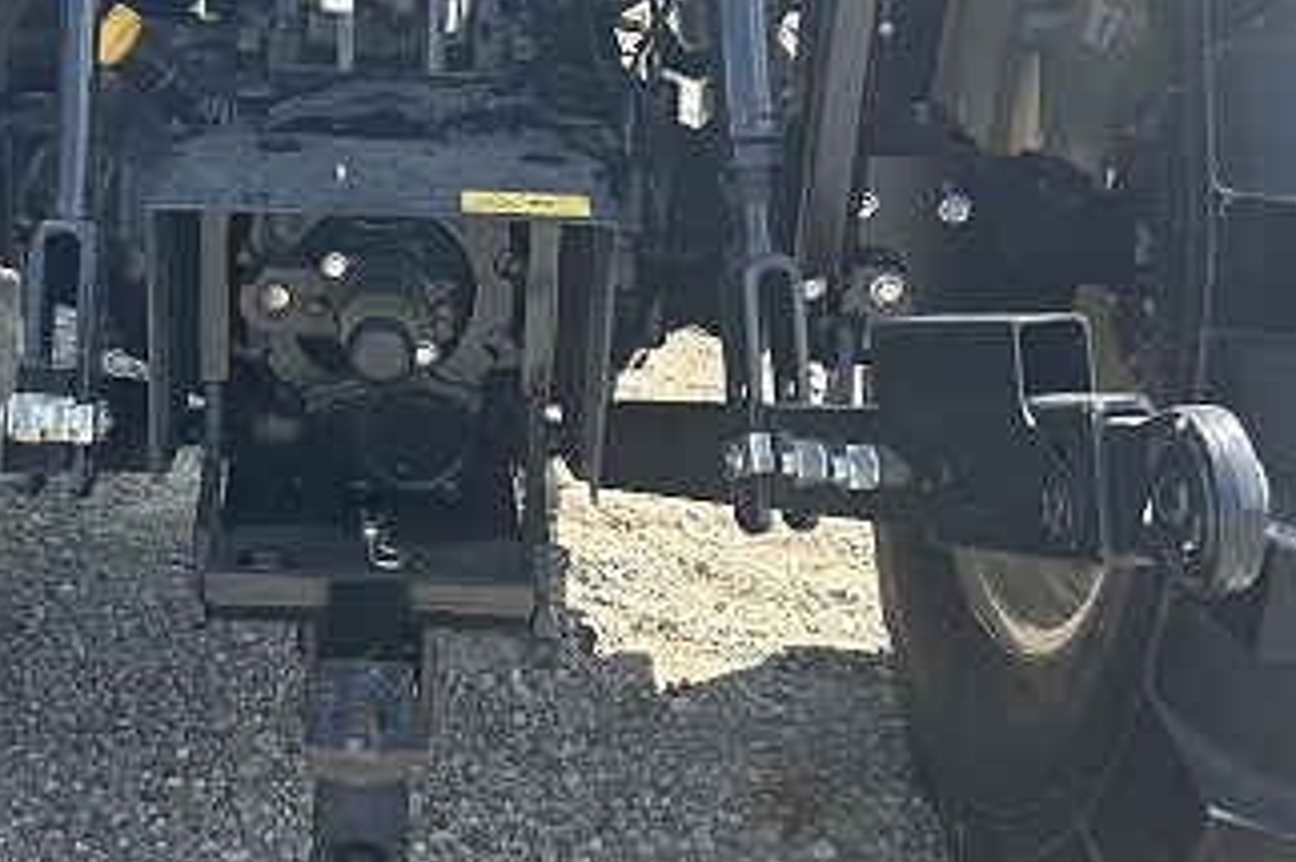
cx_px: 365
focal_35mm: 67
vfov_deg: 20.1
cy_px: 204
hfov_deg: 29.7
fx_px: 2411
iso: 50
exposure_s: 1/1000
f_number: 1.5
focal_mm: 5.7
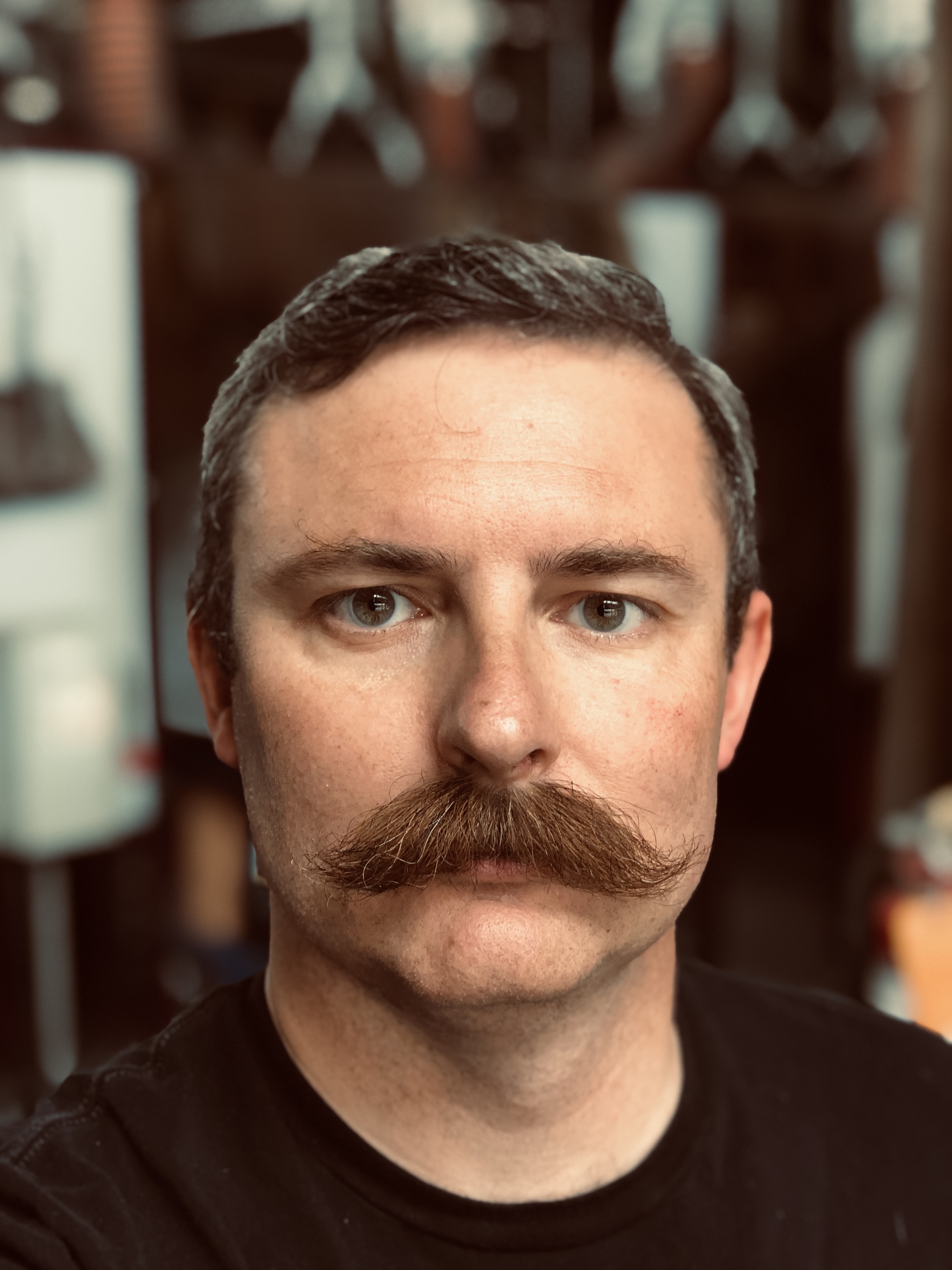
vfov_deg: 33.8
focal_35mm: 57
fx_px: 2089
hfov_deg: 25.7
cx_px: 476
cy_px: 635
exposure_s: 1/30
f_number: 2.8
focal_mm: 6.6
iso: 125
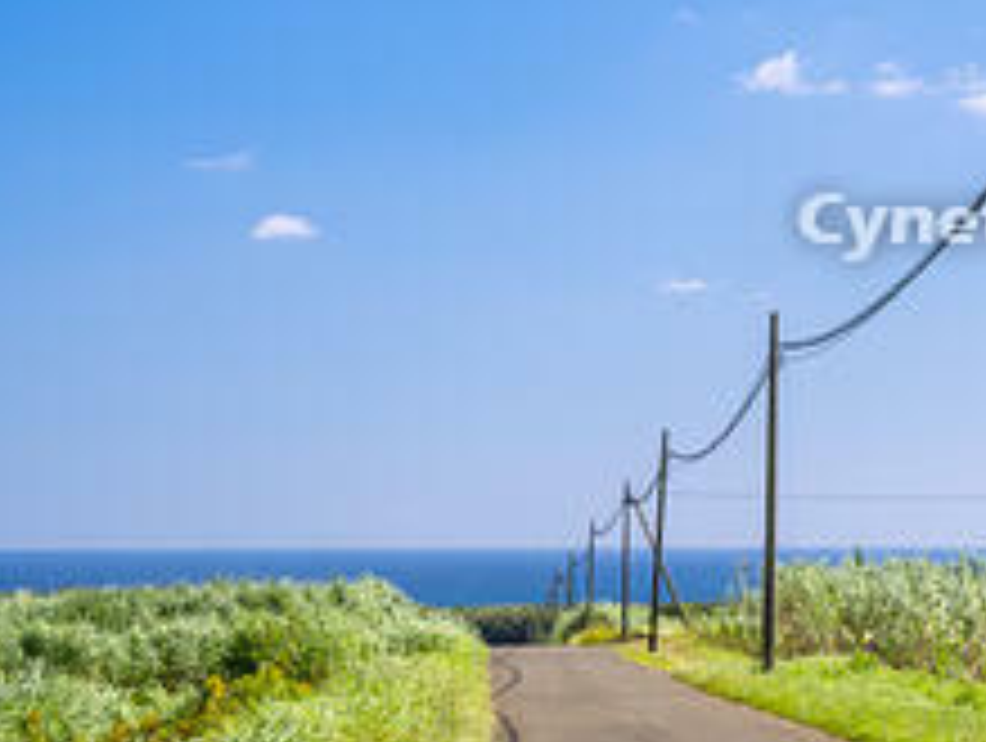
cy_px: 207
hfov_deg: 13.6
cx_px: 1049
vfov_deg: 10.5
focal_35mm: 142
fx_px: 4051
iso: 64
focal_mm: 54
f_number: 9
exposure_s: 1/80
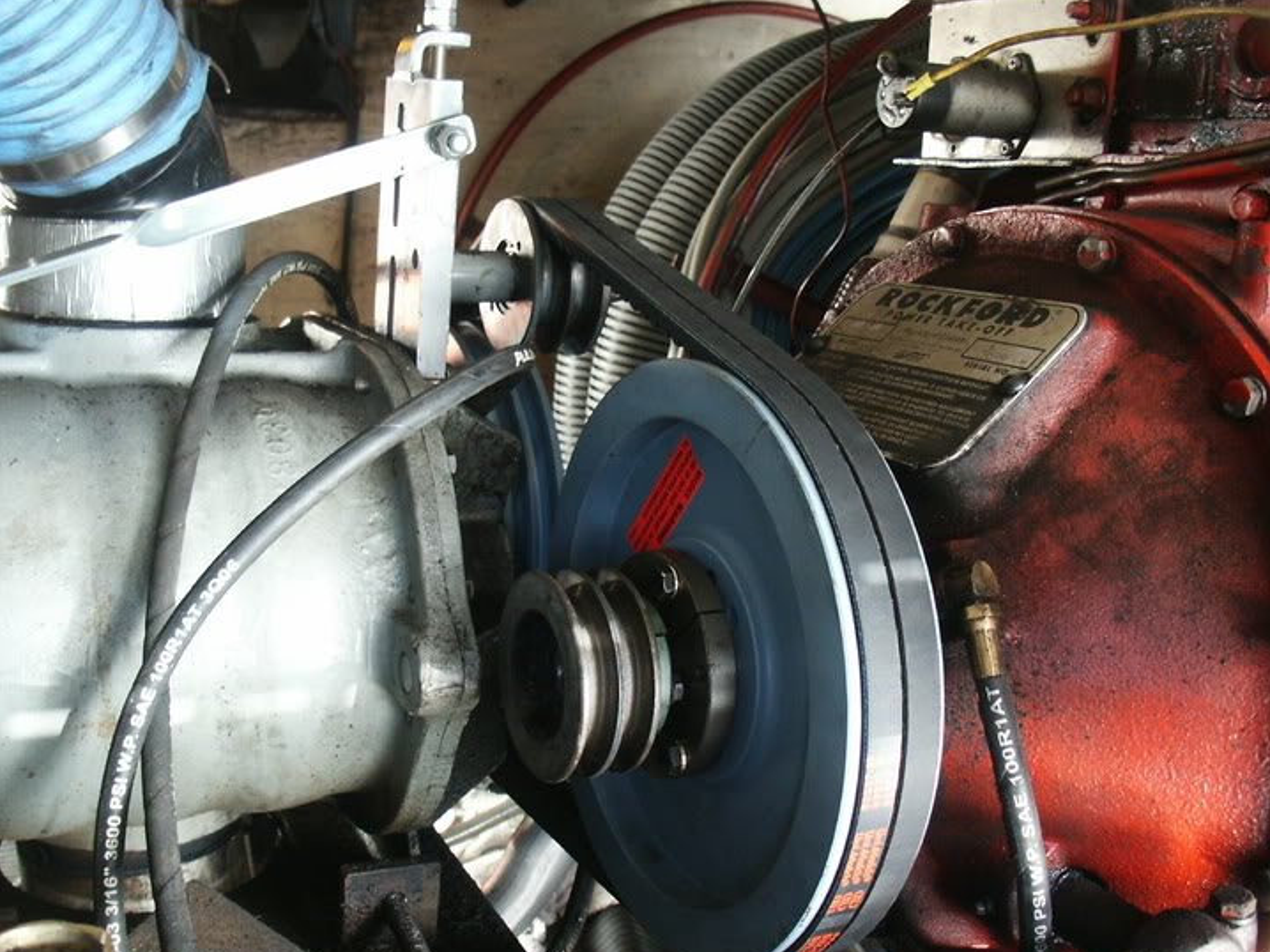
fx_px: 1430
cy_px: 517
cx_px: 564
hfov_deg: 47.8
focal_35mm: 39
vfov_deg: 36.8
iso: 200
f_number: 3
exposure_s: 1/45
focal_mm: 7.18
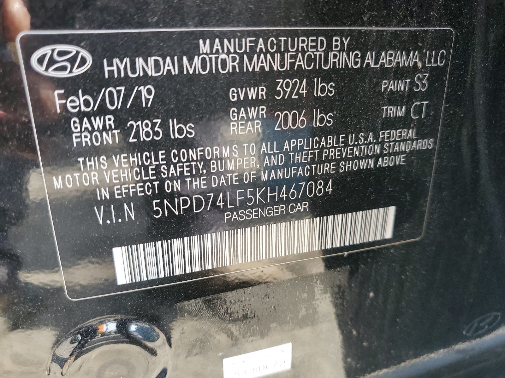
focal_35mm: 26
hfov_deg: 67.3
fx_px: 379
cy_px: 189
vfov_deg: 53.1
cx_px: 252
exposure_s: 1/120
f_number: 1.5
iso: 79
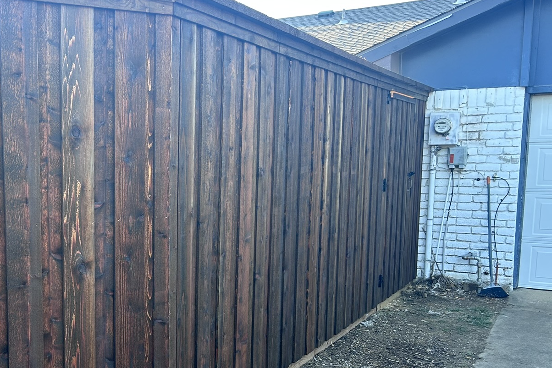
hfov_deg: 40.7
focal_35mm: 46
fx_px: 705
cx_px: 98
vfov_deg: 29.1
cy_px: 245
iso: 40
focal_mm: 5.7
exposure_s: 1/121
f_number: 1.5
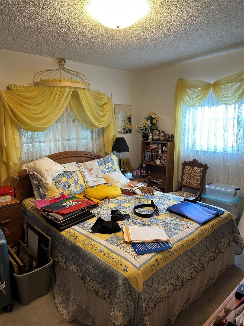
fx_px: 226
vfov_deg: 71.6
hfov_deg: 56.8
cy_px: 163
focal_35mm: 24
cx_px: 122
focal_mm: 6.86
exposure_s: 1/60
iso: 250
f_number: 1.78
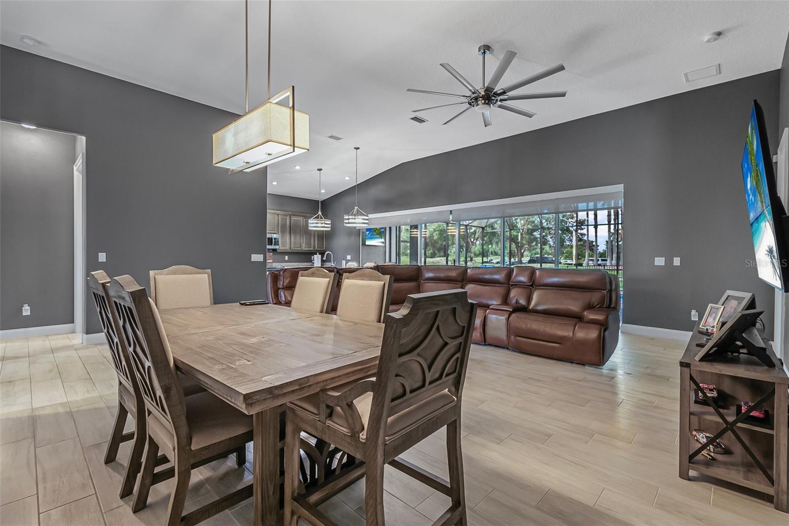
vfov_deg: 77.3
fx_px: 329
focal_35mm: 15
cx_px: 394
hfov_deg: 100.4
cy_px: 263
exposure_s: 1/8
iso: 320
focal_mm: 10
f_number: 9
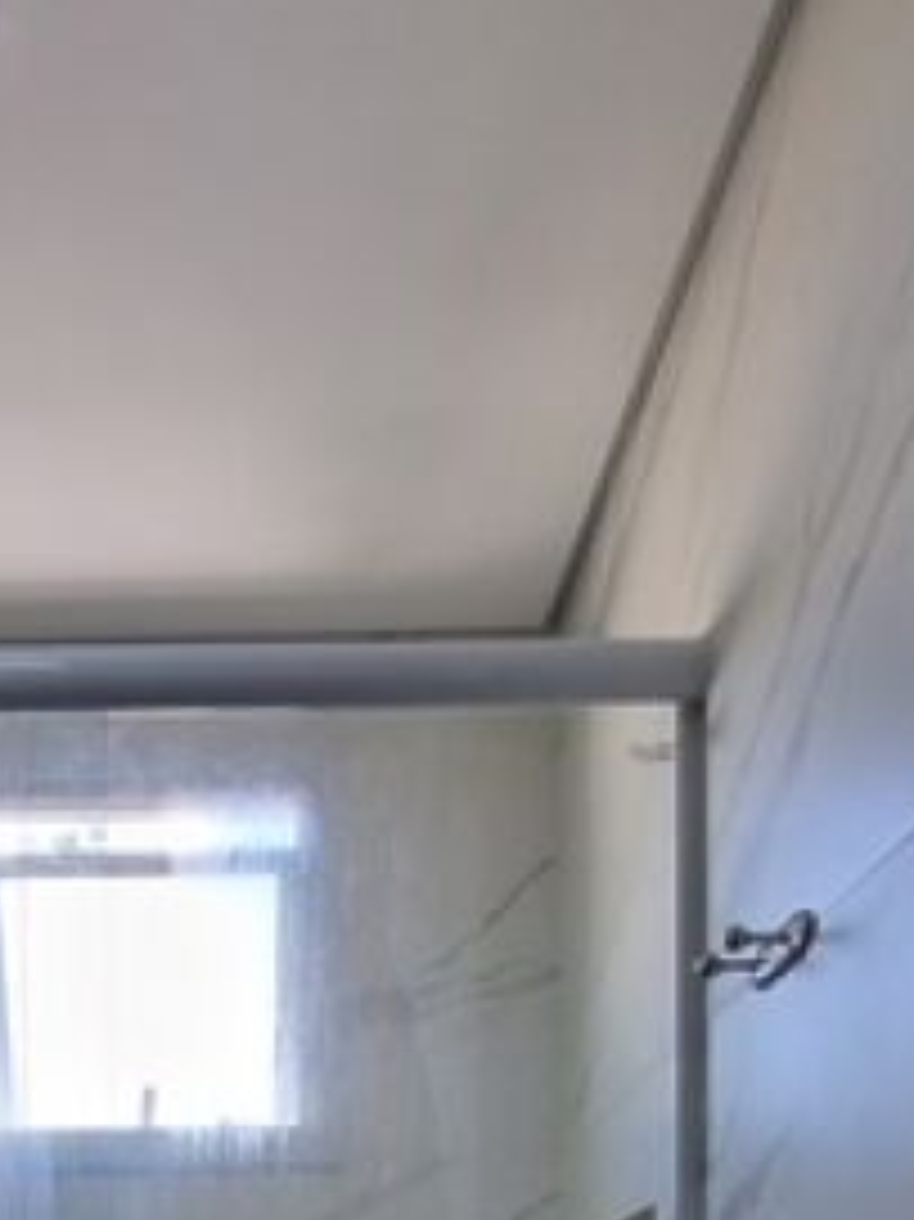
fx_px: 1621
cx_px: 216
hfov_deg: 30.9
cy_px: 1558
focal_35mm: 46
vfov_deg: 32.1
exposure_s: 1/60
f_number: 2.2
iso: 64
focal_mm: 1.74
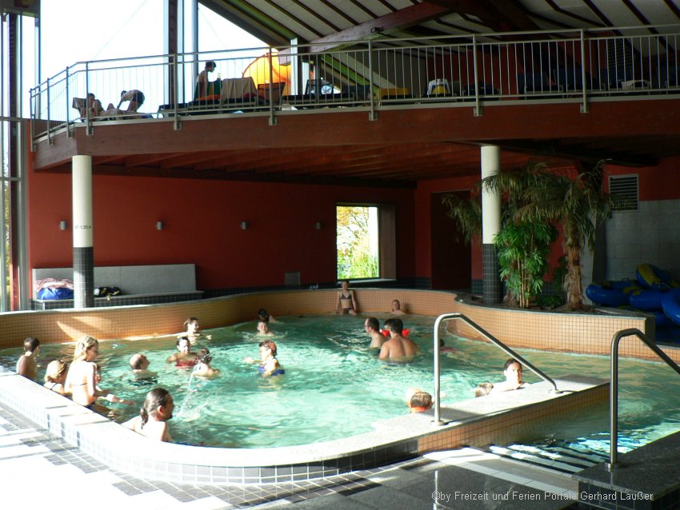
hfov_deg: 52.6
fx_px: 688
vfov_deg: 40.7
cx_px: 340
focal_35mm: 35
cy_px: 255
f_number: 3.2
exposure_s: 1/100
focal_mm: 6
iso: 64
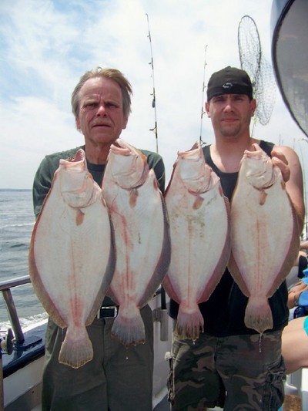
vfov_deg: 51.3
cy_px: 206
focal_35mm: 36
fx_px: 427
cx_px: 154
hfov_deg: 39.7
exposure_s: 1/800
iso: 64
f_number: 2.8
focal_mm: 5.85
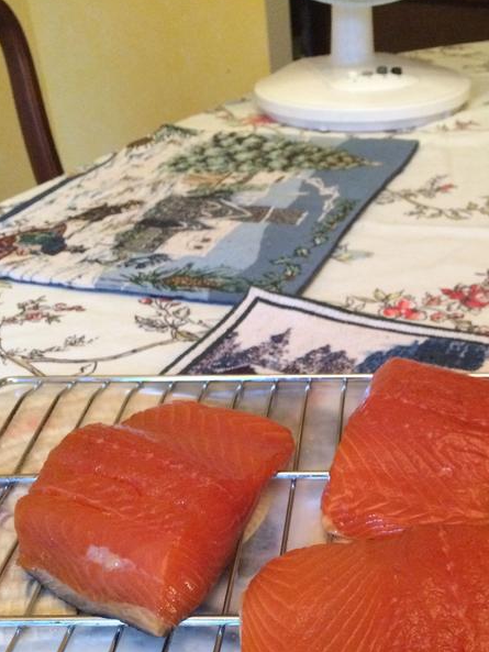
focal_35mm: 44
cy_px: 480
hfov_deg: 32.4
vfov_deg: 41.8
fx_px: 828
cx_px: 350
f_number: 2.2
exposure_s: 1/30
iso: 320
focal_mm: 4.15
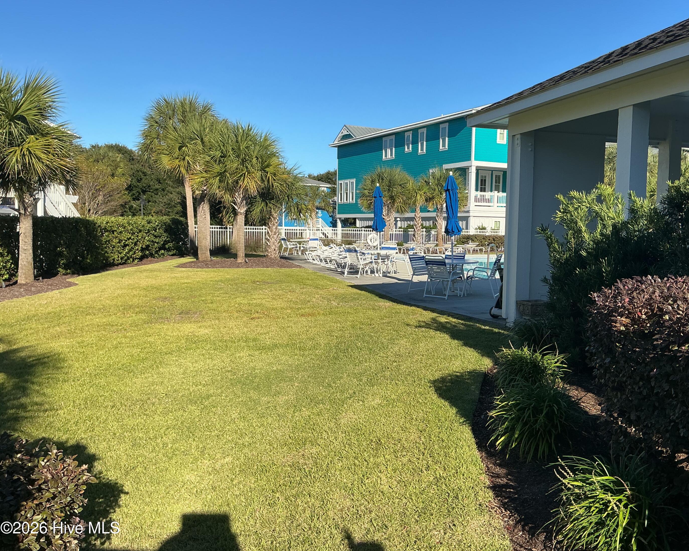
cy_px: 271
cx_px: 377
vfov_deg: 47.1
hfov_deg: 57.1
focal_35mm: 31
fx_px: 632
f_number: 1.8
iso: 25
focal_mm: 3
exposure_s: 1/1730
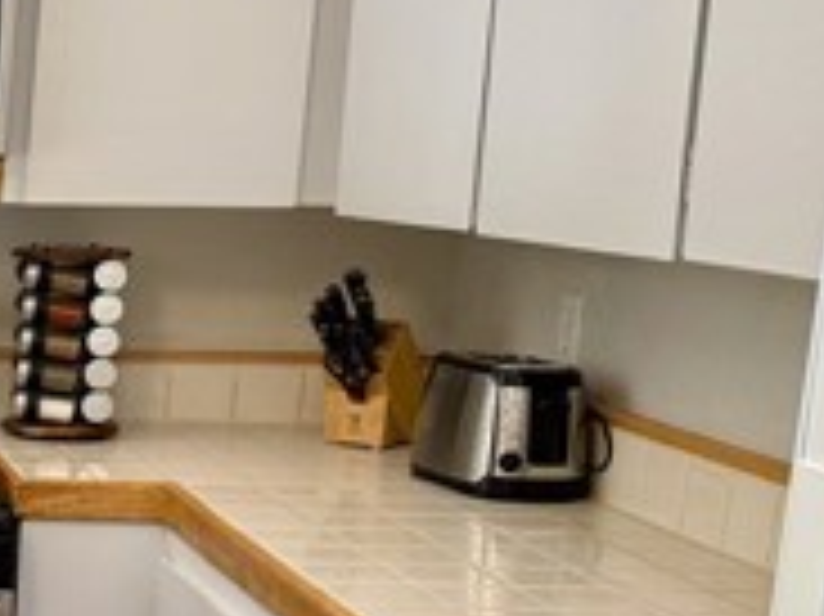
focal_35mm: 84
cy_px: 526
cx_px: -468
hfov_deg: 19.7
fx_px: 1998
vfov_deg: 17.3
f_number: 1.78
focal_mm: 6.76
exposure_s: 1/60
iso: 200
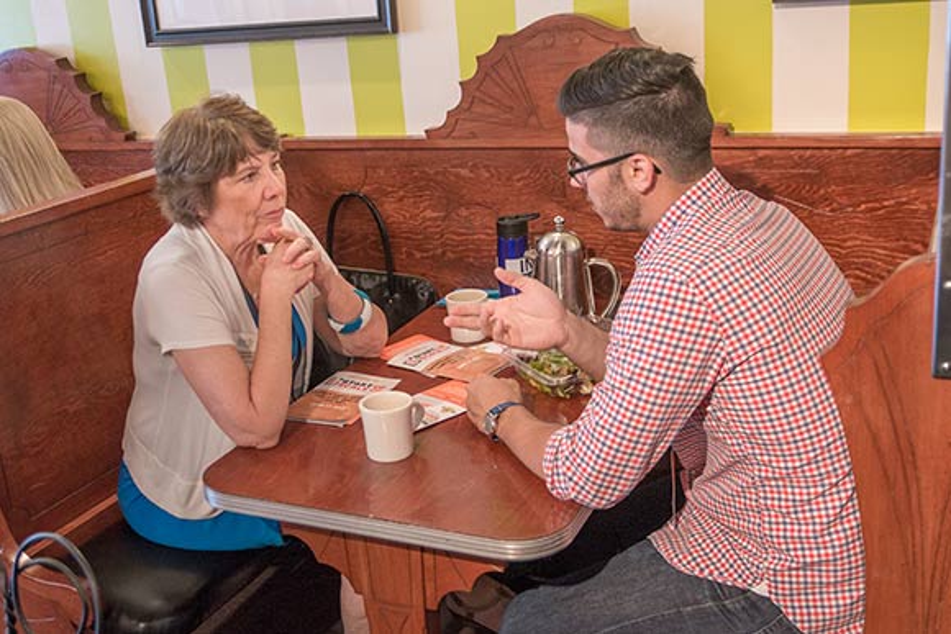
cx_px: 476
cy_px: 317
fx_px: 925
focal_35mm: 35
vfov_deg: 37.9
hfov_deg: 54.4
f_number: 2.8
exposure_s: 1/180
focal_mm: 35
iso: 1250
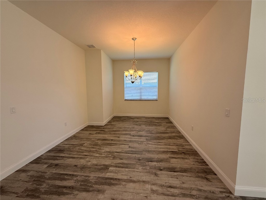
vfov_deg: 85.7
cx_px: 133
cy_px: 100
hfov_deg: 102.1
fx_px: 108
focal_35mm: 14
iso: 125
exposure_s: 1/120
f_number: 2.2
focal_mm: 2.22
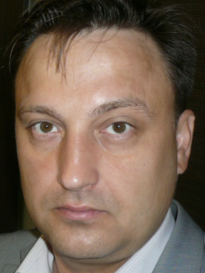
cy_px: 138
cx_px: 100
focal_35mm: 35
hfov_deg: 40.7
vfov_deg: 52.6
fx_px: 276
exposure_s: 1/30
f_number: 2.8
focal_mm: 4.6
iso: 100
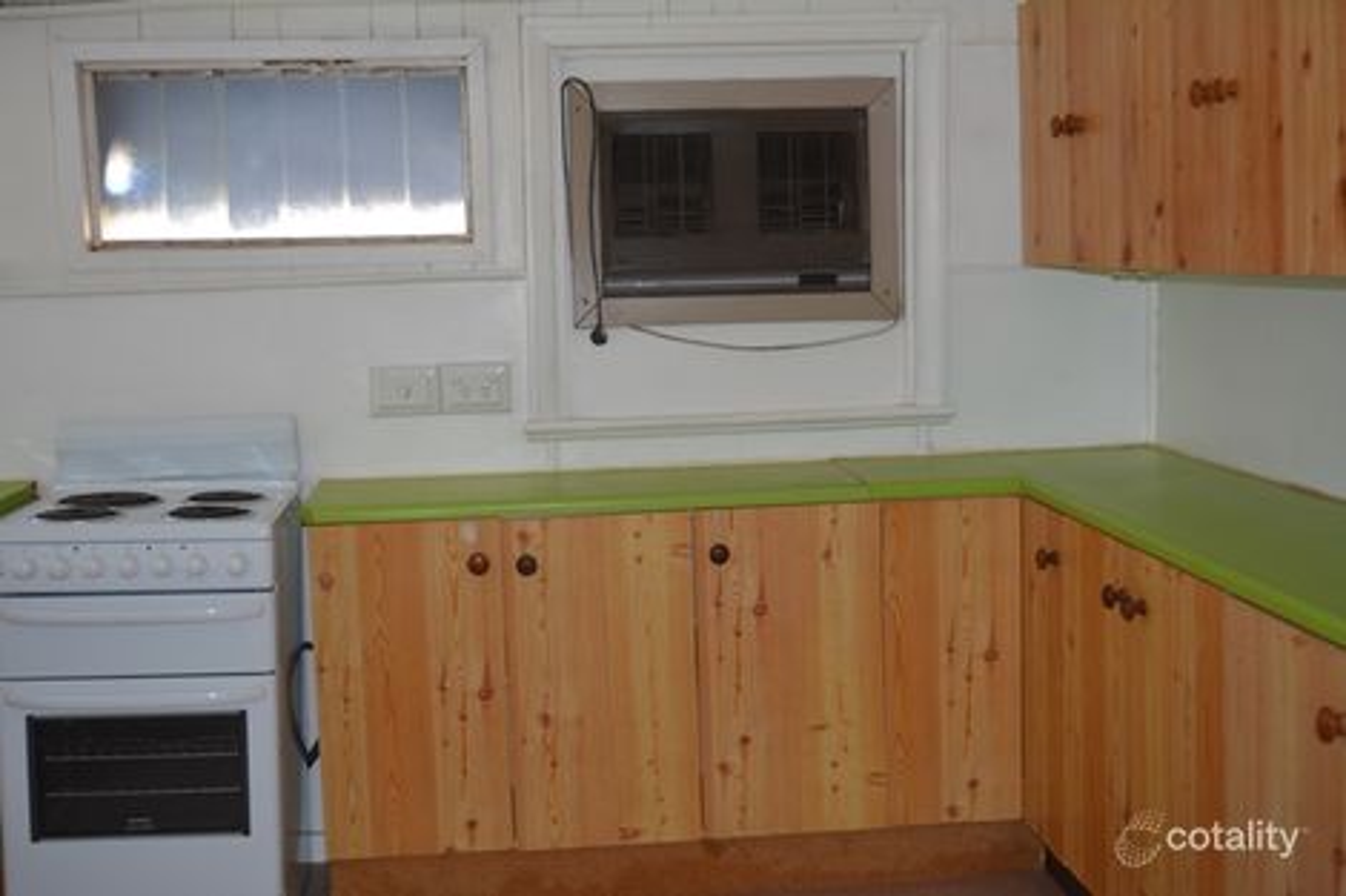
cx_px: 673
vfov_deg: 28.9
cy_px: 448
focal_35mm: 46
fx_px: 1738
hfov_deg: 42.3
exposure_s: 1/60
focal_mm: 31
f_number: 4.2
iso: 500
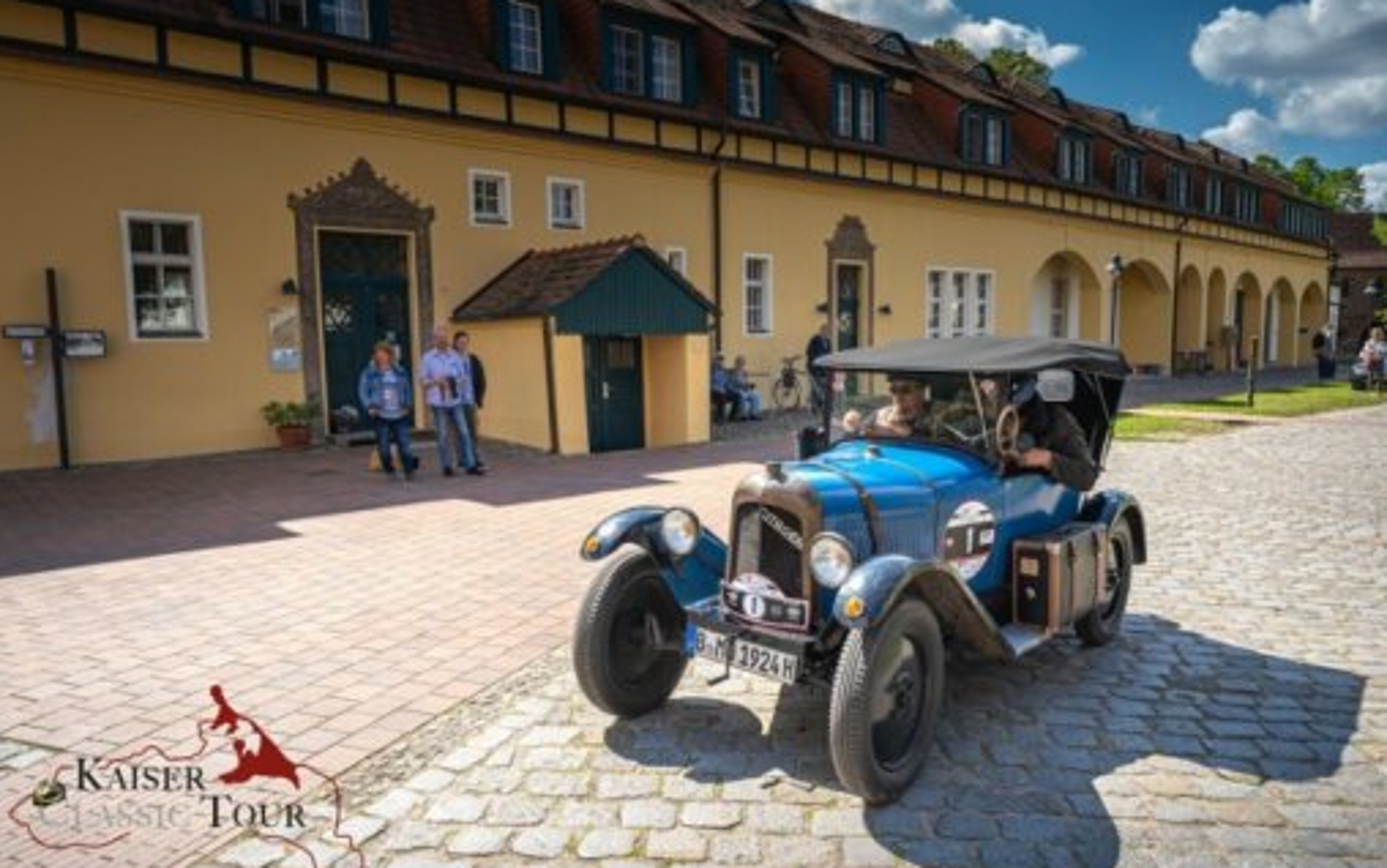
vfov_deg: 49.3
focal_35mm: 25
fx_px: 945
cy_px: 461
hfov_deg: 72.5
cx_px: 685
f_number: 8
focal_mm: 24
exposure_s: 1/60
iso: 100
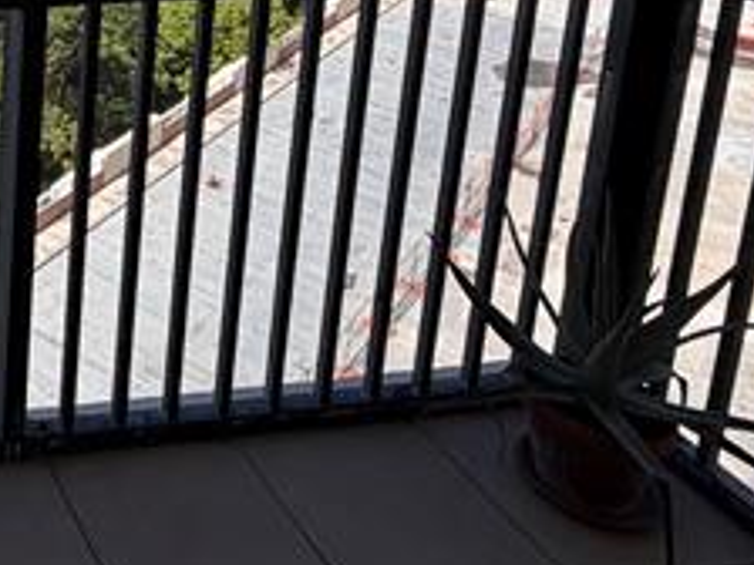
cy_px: -182
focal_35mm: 50
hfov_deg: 29.3
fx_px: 1089
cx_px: -273
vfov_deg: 25.0
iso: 40
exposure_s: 1/770
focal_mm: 2.22
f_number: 2.2
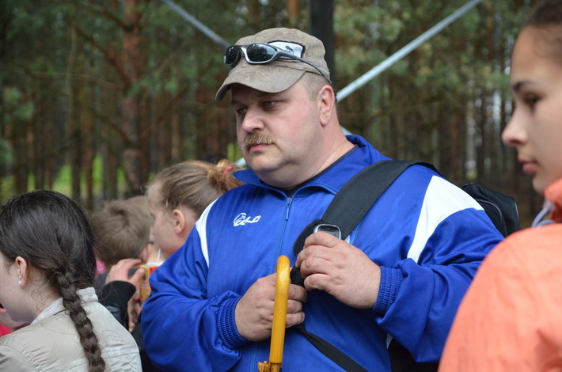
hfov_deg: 23.4
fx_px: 1355
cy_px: 186
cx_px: 281
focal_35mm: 87
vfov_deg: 15.6
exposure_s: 1/320
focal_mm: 58
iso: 1600
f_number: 4.5
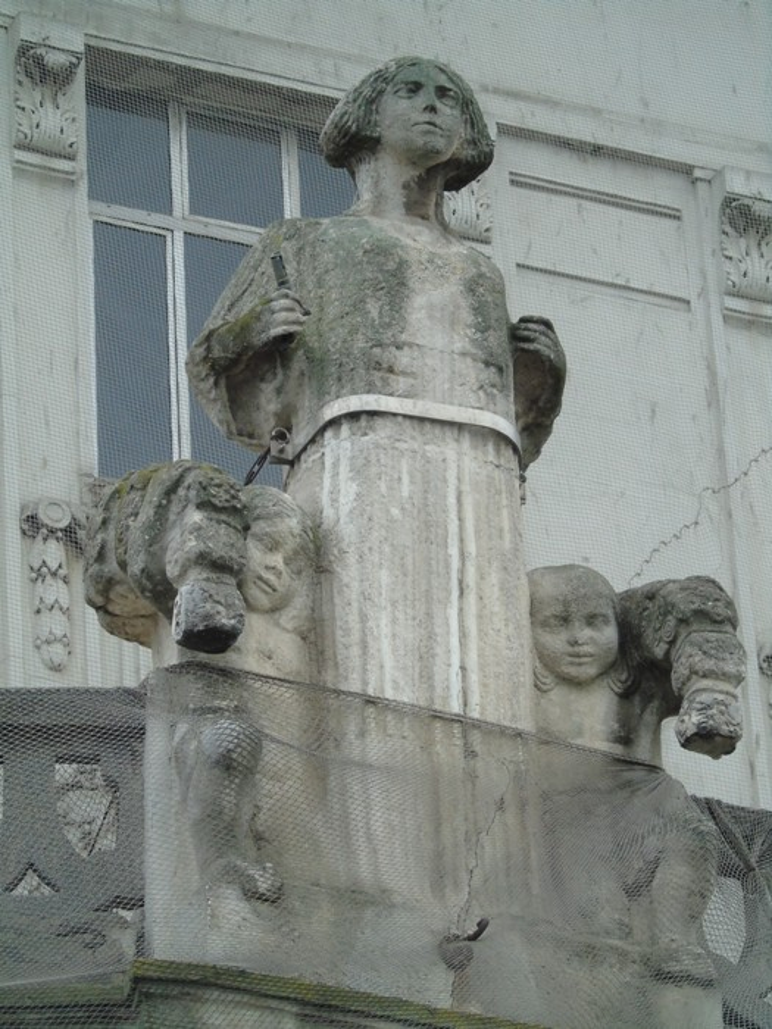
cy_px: 514
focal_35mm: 212
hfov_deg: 7.0
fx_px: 6304
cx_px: 386
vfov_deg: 9.3
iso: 160
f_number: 4.7
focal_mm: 38
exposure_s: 1/125
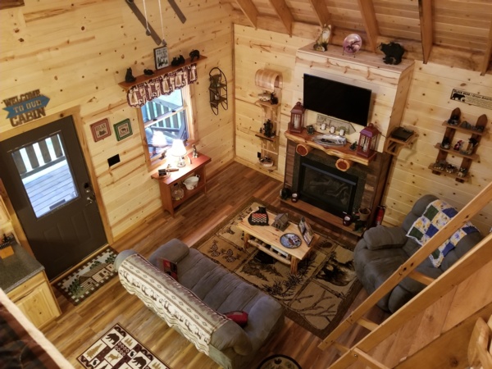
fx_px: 370
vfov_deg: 53.1
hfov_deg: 67.3
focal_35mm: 26
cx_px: 246
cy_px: 184
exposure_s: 1/10
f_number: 1.7
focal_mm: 4.25
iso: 200
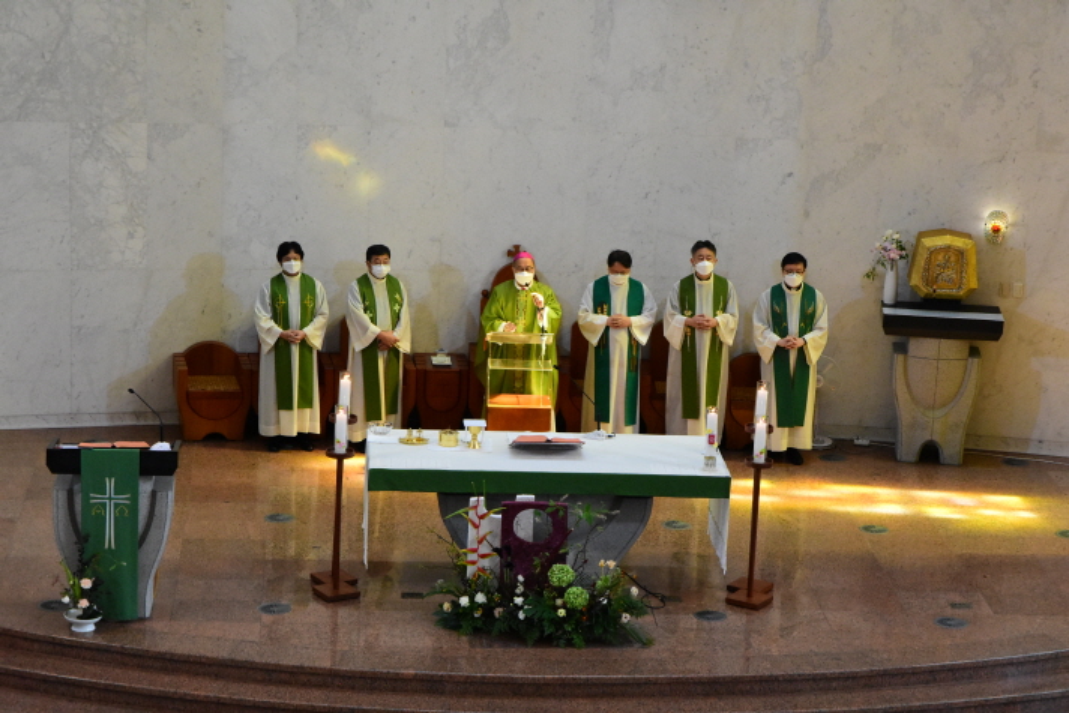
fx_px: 3118
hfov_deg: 19.5
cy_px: 356
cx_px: 534
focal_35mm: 105
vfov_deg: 13.0
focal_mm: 70
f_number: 10
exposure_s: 1/160
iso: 5000
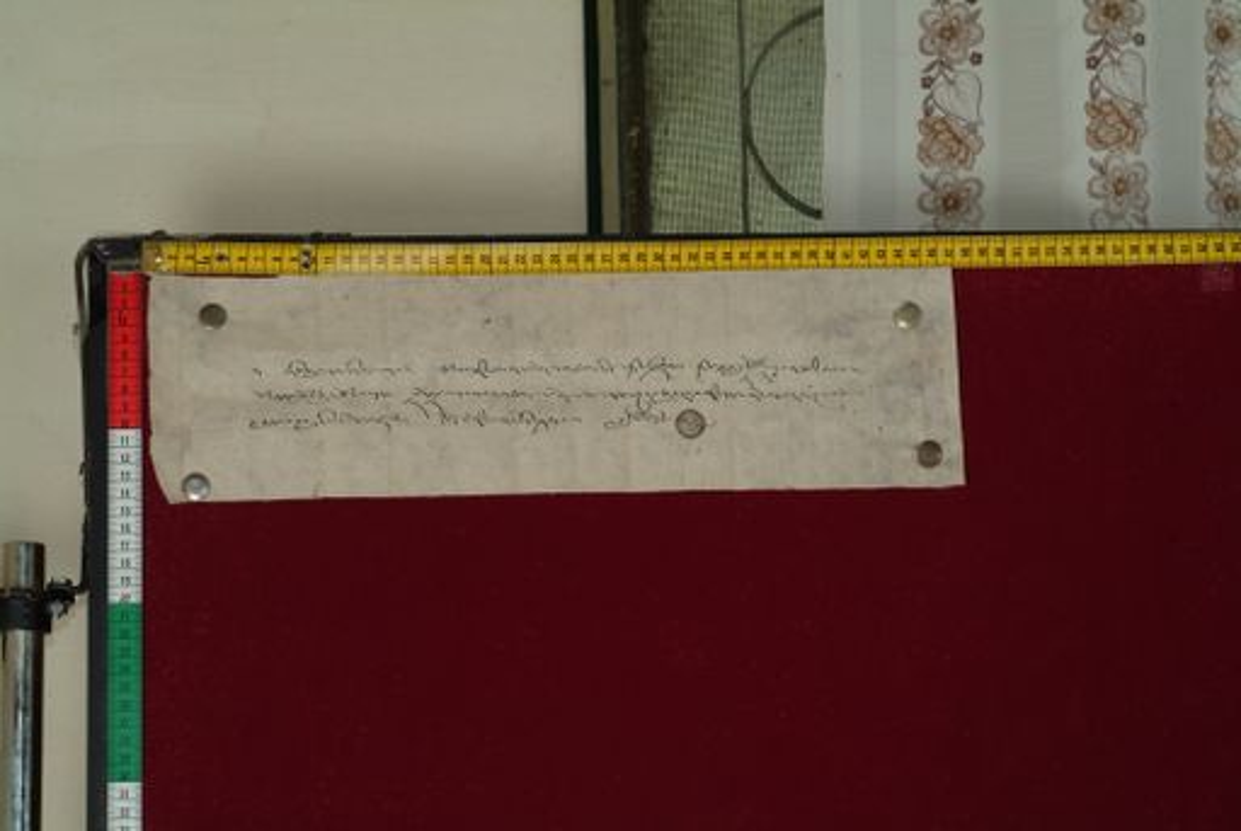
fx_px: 3055
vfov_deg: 15.5
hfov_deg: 23.0
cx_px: 620
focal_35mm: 88
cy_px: 416
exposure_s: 1/20
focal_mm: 59
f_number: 13
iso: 160
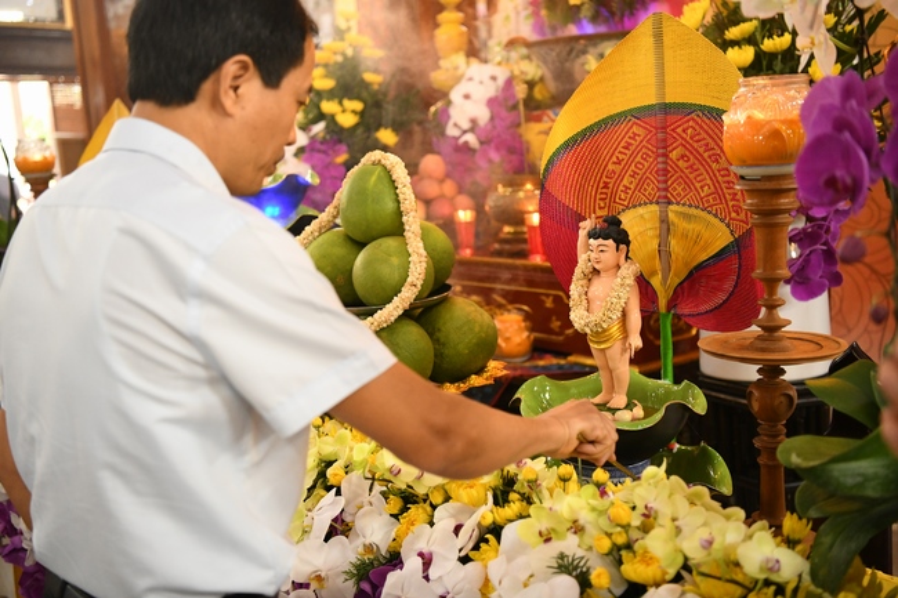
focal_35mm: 44
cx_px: 449
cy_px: 299
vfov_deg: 30.5
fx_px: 1097
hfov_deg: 44.5
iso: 4000
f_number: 2.8
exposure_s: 1/80
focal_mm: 44
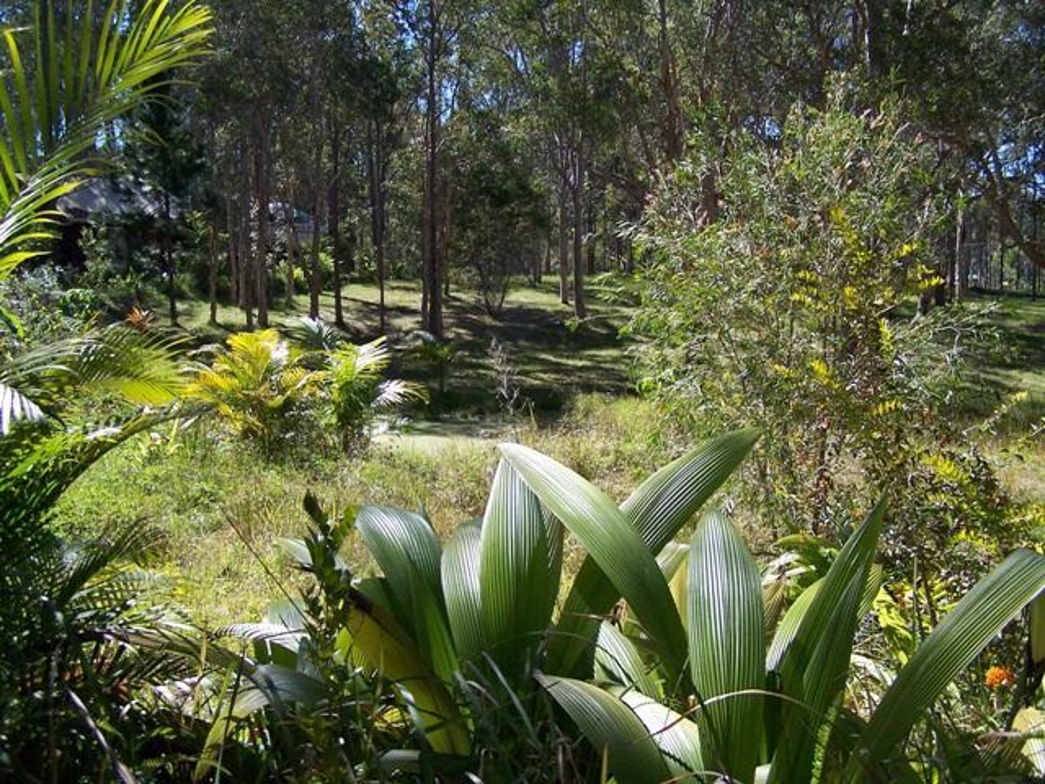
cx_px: 522
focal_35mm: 38
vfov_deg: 37.7
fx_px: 1147
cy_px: 392
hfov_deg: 49.0
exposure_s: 1/500
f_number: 2.8
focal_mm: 6.3
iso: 80
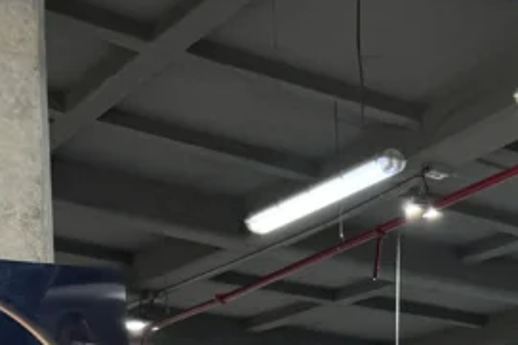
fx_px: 1352
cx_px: 787
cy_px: 726
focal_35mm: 94
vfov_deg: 12.5
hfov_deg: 19.0
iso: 160
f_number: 1.78
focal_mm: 6.76
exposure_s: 1/120
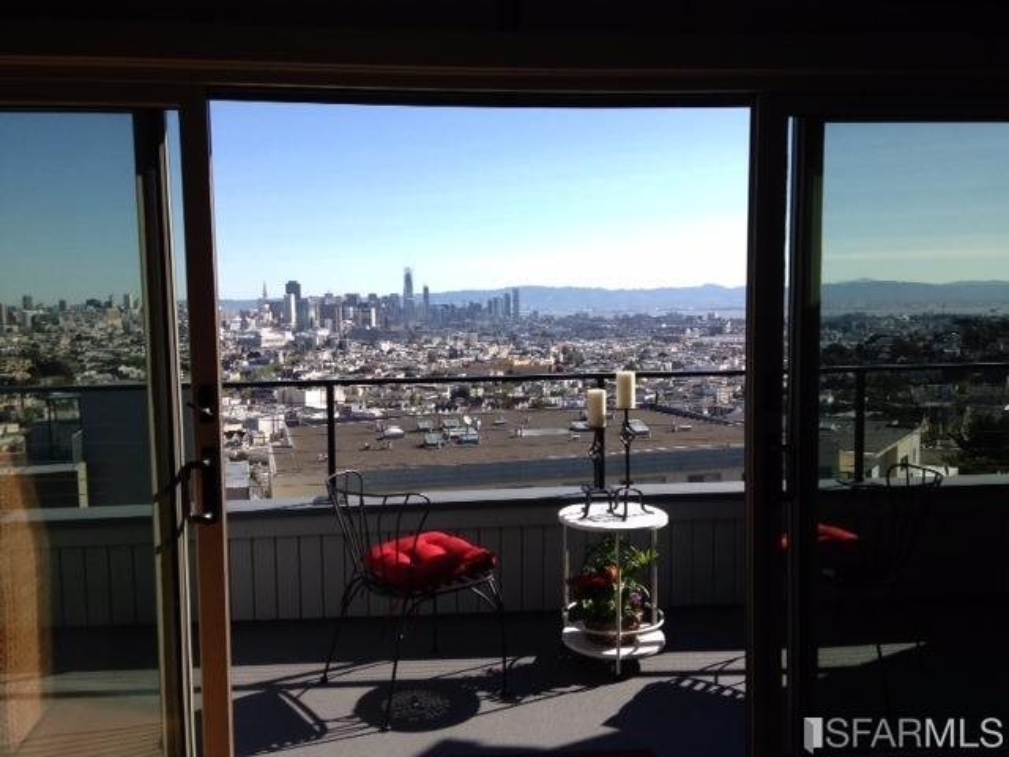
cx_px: 504
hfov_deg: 55.4
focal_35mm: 33
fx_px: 962
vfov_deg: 42.9
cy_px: 378
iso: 80
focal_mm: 4.12
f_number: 2.4
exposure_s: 1/1869
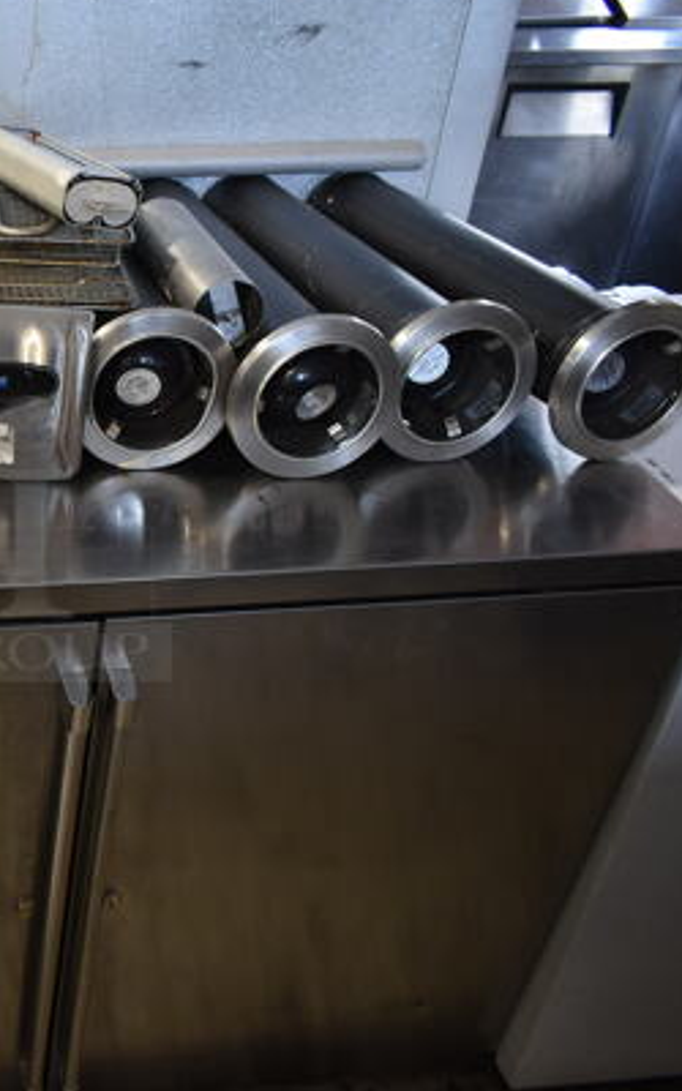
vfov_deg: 47.2
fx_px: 1249
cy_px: 537
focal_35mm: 42
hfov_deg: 27.1
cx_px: -131
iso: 500
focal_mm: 18
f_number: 3.5
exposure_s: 1/30
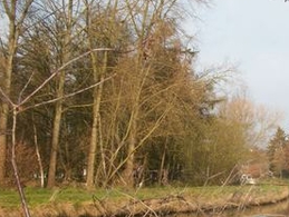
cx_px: 251
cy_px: 169
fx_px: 619
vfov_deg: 19.8
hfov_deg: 25.6
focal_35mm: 74
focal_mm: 5.7
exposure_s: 1/800
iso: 80
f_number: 2.9
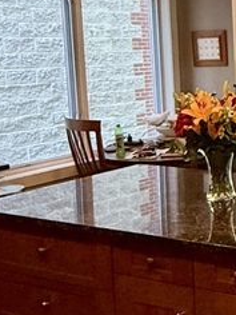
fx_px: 582
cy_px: 108
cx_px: 395
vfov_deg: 30.1
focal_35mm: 64
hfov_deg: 18.9
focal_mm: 2.22
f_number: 2.2
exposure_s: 1/60
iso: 400
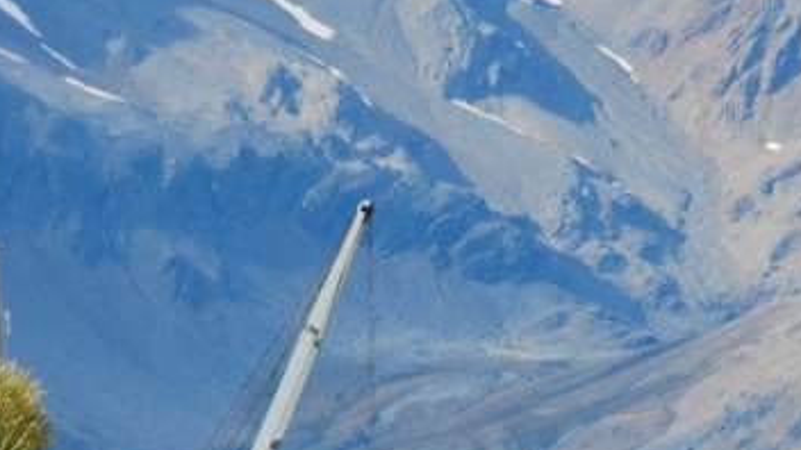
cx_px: 630
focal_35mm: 915
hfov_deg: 2.4
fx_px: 19434
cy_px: 499
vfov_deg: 1.3
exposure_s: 1/640
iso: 250
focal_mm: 200
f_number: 9
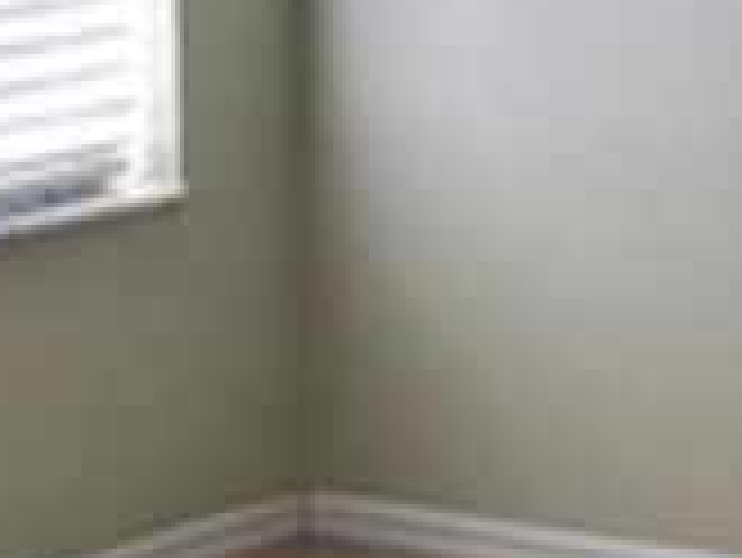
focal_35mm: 202
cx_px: 2024
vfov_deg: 7.3
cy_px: -171
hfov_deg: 8.6
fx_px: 4333
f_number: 1.6
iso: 125
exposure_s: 1/120
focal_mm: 5.96
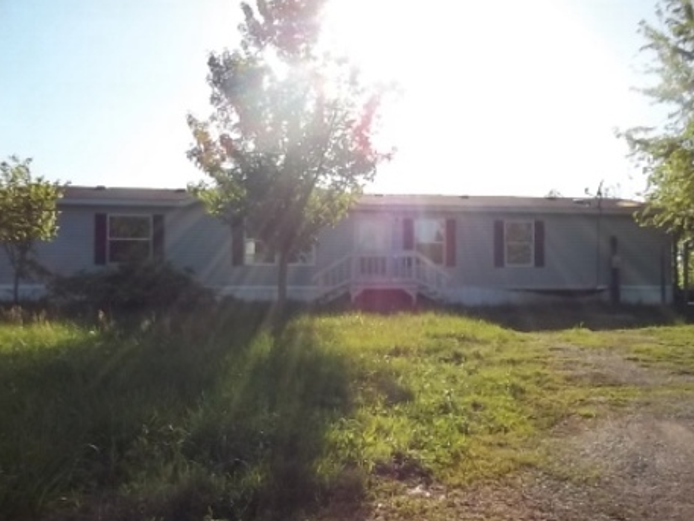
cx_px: 377
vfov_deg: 40.7
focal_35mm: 35
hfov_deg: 52.5
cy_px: 277
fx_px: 702
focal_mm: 5.7
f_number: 5.5
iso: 80
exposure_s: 1/320
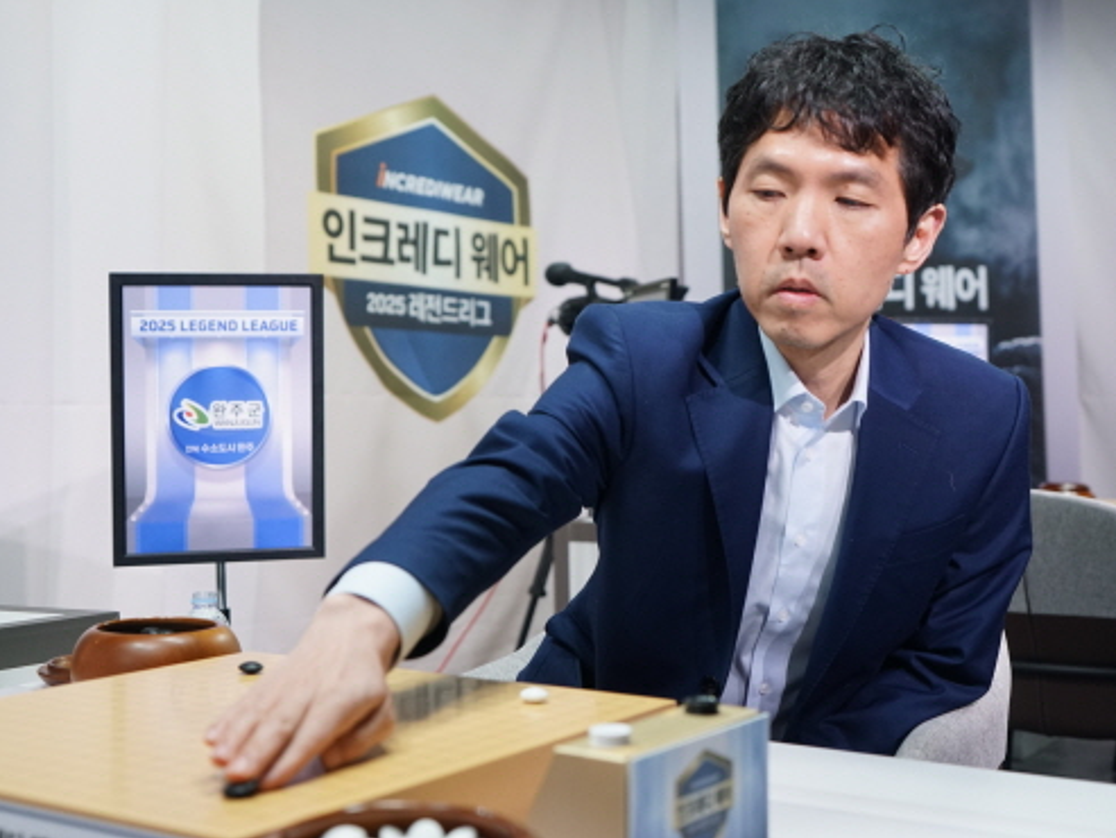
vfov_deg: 30.3
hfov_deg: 39.6
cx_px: 552
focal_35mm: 48
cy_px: 418
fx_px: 1548
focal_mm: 44
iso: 1000
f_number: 4
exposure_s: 1/60
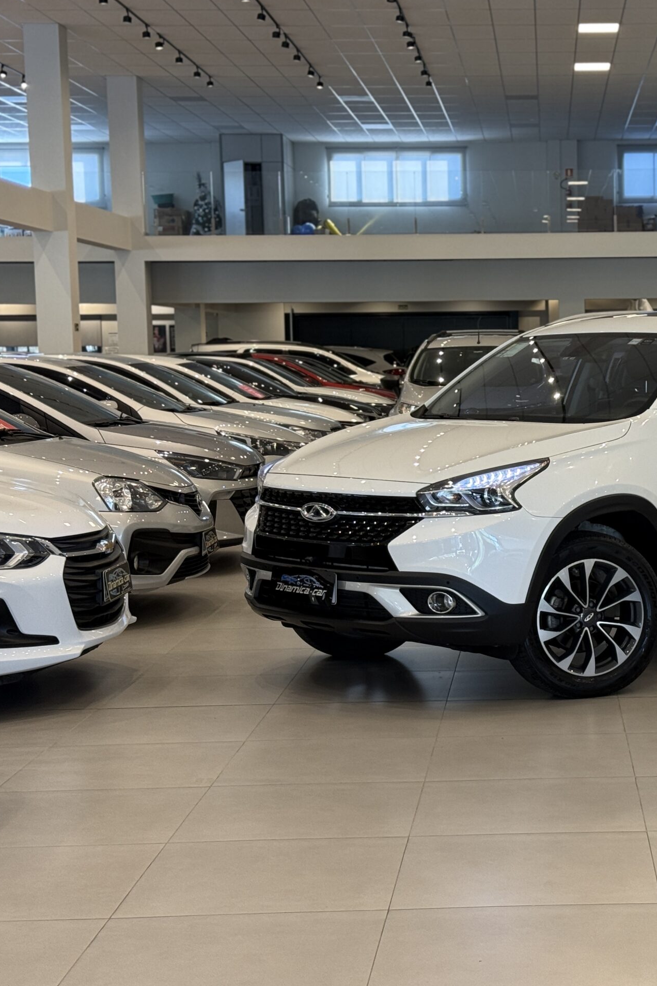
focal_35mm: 67
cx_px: 589
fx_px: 1834
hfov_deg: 19.9
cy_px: 490
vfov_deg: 30.1
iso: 80
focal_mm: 6.76
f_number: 1.78
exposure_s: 1/60
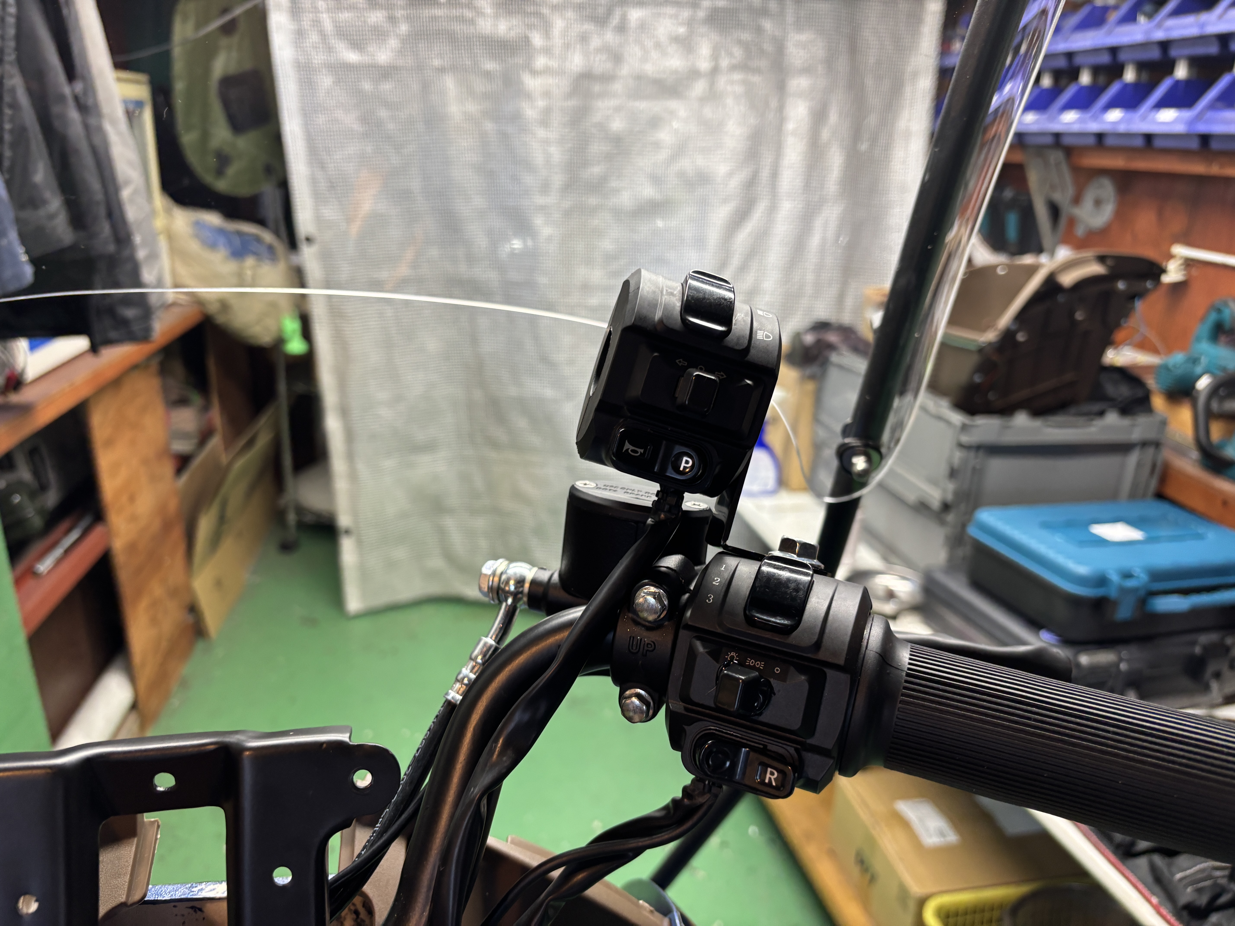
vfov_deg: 53.1
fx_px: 928
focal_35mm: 26
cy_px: 463
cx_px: 618
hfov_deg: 67.3
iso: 100
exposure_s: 1/50
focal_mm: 5.96
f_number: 1.6
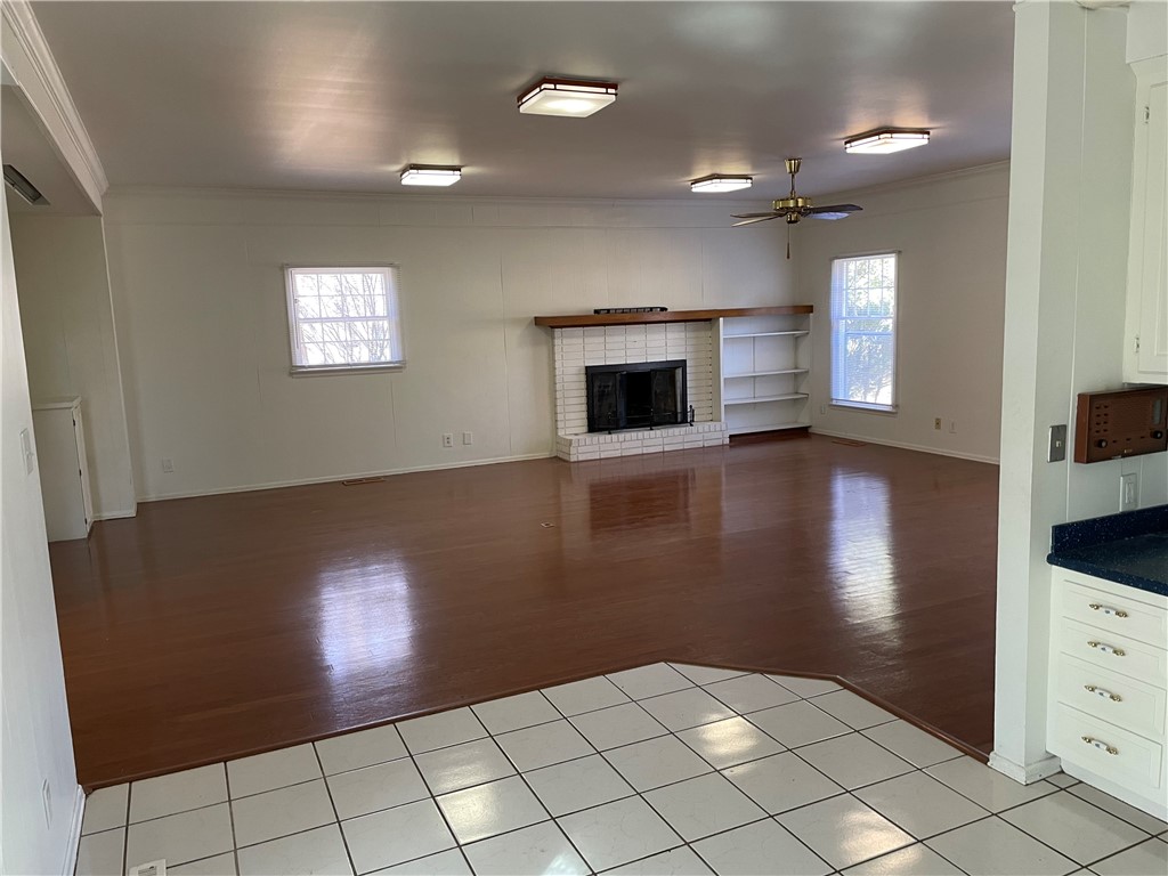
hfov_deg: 67.3
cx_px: 584
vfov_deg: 53.1
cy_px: 438
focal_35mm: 26
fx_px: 877
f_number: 1.6
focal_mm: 4.2
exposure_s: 1/60
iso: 100
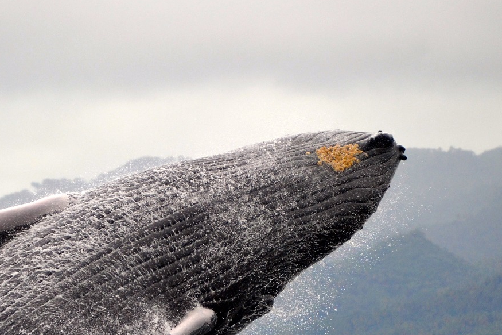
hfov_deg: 3.0
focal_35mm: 686
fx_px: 9563
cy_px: 335
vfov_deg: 2.0
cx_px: 251
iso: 400
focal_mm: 200
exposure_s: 1/1600
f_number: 5.6
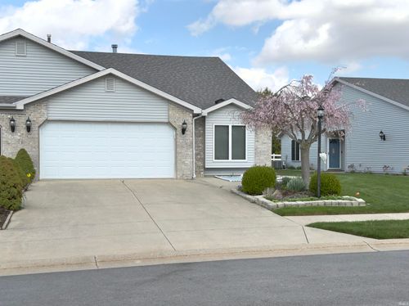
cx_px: 204
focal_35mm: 47
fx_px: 555
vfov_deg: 30.8
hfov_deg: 40.5
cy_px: 153
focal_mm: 6.76
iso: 100
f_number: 1.78
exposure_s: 1/3401
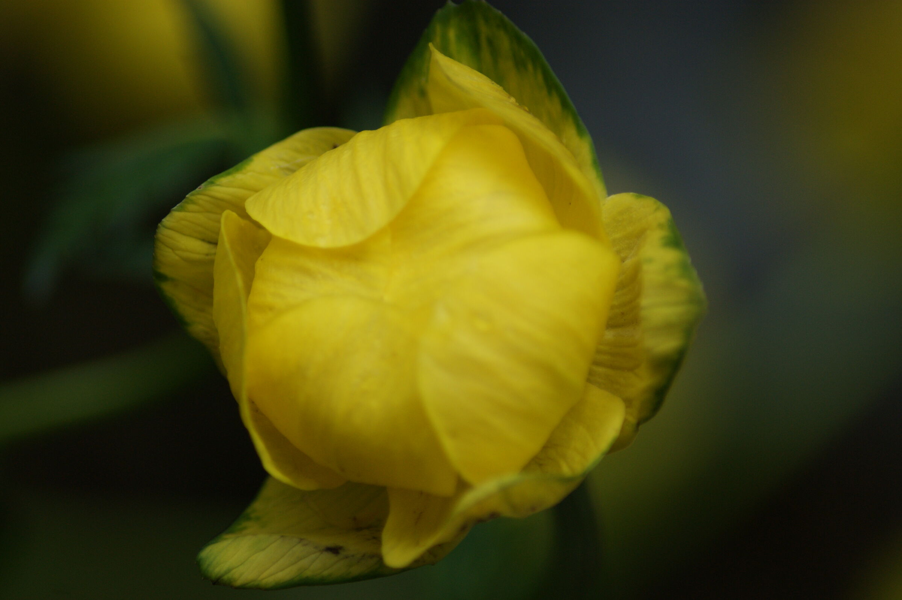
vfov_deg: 3.1
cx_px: 451
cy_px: 300
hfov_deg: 4.6
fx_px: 11268
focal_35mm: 450
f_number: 5.6
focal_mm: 300
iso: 250
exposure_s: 1/500
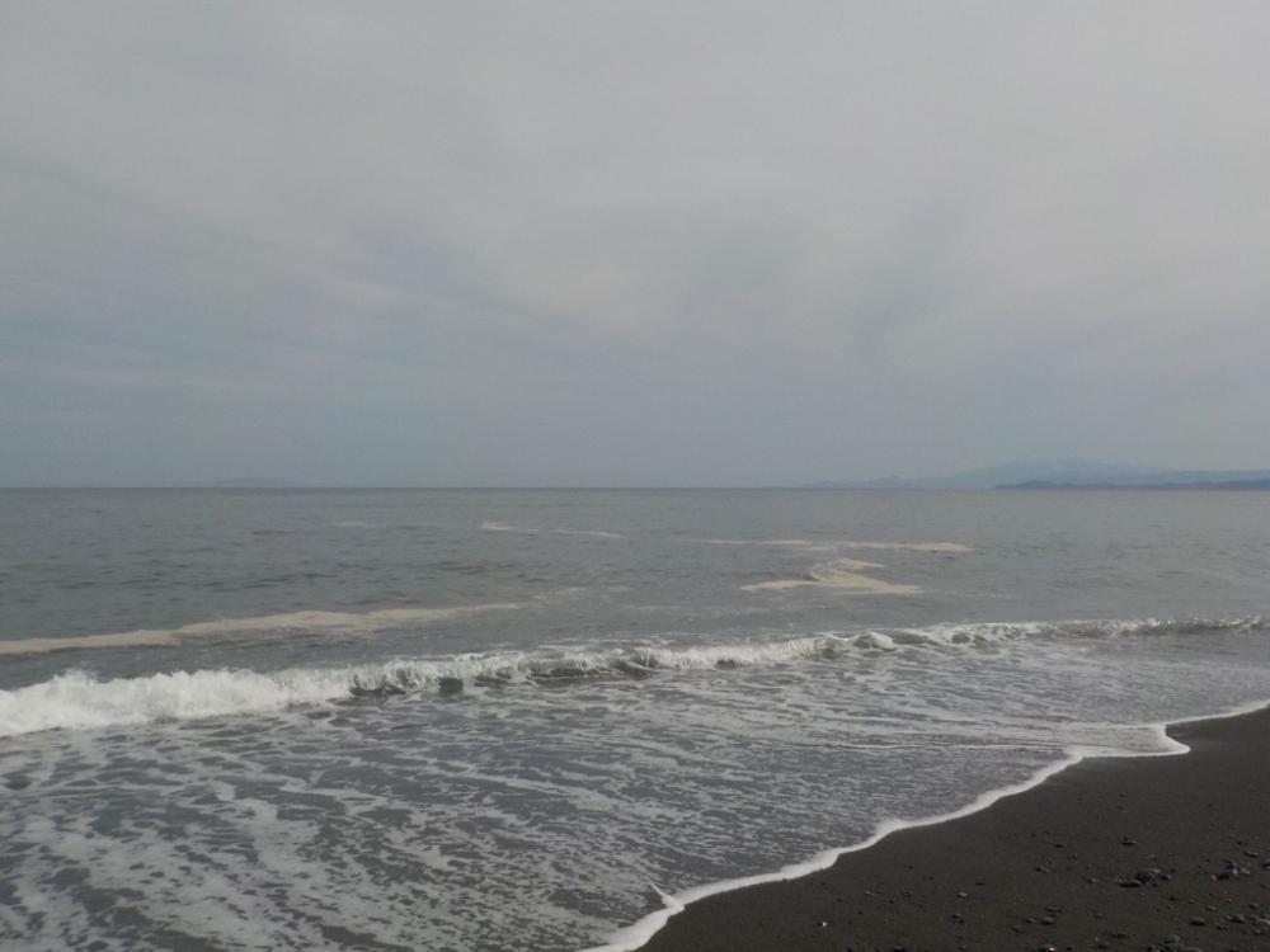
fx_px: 1101
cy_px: 476
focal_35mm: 30
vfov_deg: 46.8
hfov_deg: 60.0
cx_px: 635
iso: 125
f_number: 6.6
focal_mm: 4.1
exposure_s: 1/800
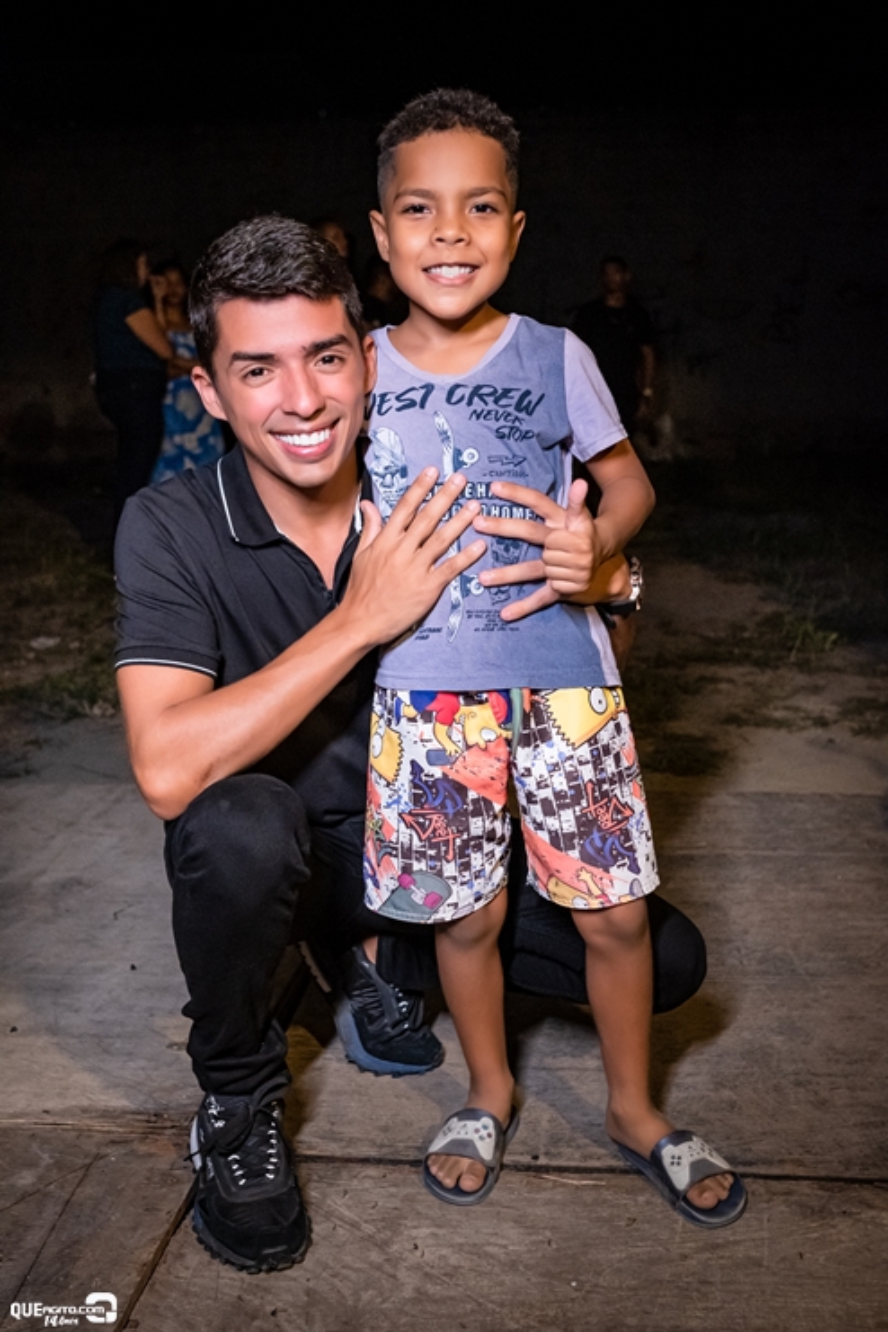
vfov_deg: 53.1
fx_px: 1332
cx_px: 444
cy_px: 666
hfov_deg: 36.9
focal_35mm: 36
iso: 2500
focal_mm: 24
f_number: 2.8
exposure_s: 1/400
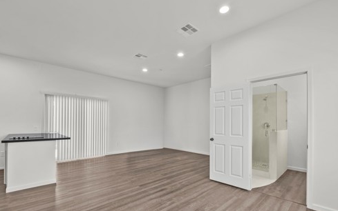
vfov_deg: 70.8
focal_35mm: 16
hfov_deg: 97.8
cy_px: 123
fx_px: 147
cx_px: 171
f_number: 9
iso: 250
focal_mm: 12
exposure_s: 1/1.25
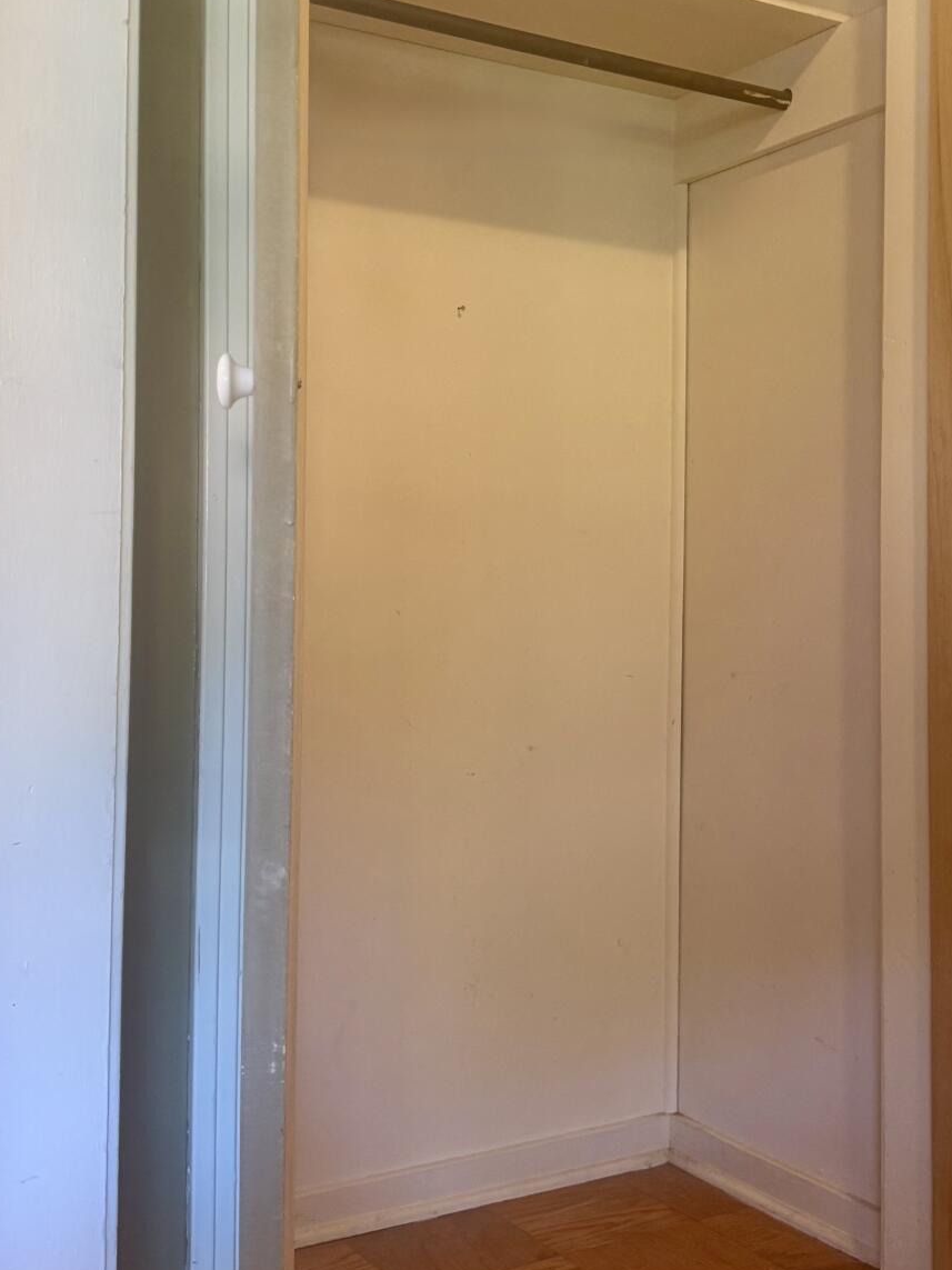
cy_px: 529
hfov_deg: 34.1
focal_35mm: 42
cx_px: 611
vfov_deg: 44.6
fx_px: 1540
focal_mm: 6.76
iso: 320
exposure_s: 1/42
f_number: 1.78
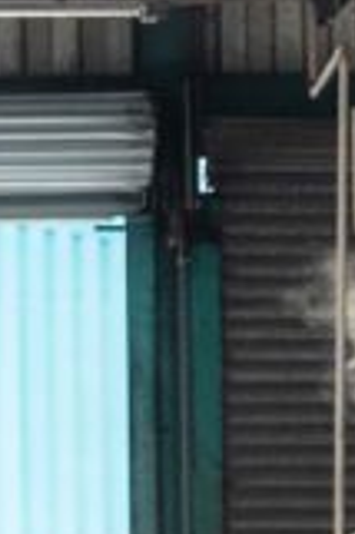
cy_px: 425
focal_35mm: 733
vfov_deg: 2.8
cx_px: -574
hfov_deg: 1.9
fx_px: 10865
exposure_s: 1/320
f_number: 3.5
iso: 200
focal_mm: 102
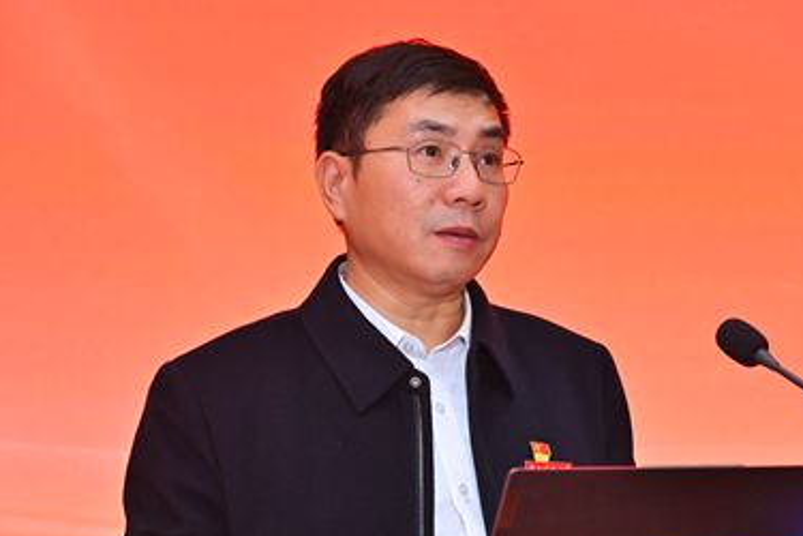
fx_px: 2498
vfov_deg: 12.2
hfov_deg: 18.1
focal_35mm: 112
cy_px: 339
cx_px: 638
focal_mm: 70
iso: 2000
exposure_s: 1/160
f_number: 5.6
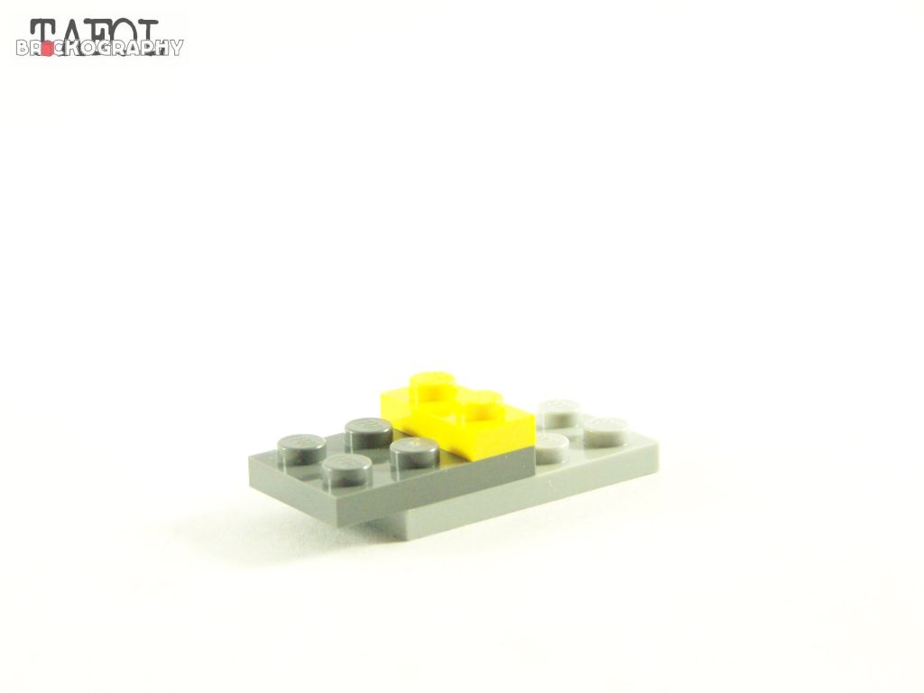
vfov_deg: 12.7
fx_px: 3123
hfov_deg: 16.8
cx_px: 462
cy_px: 346
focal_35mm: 117
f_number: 3.2
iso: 400
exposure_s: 1/60
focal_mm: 19.4
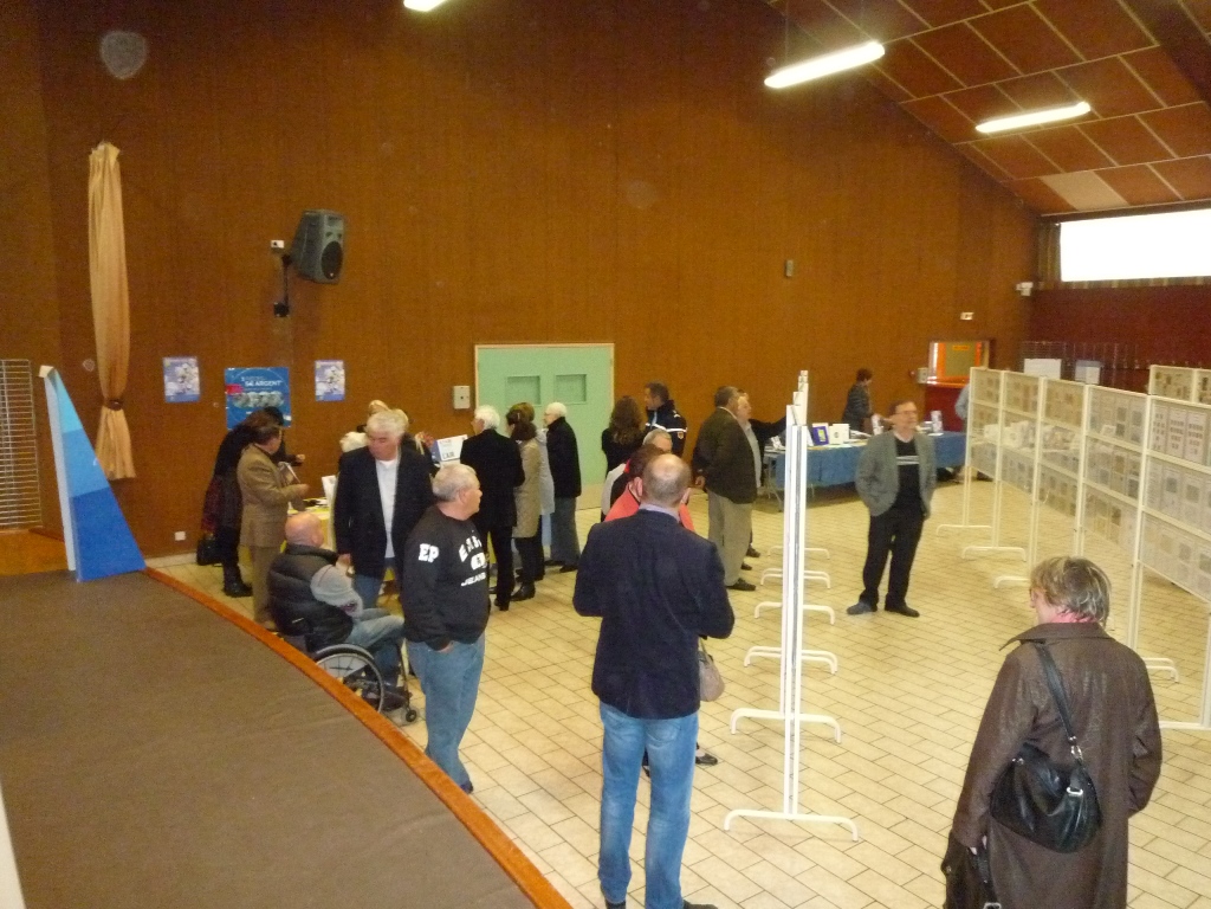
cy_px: 454
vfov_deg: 54.9
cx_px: 606
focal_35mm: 25
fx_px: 875
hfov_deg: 69.4
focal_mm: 4.4
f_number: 2.8
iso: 800
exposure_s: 1/30
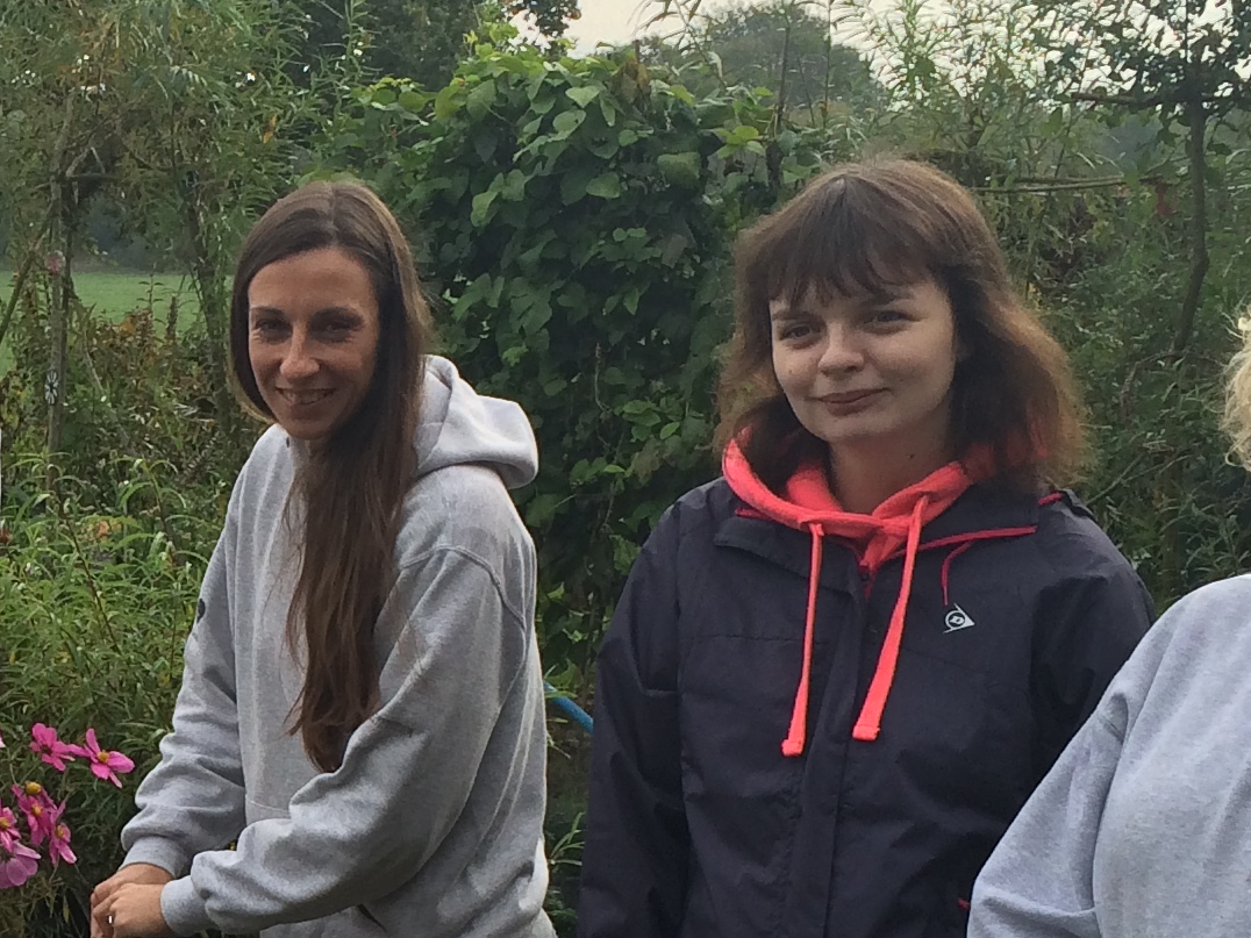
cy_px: 852
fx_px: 3180
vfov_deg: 16.6
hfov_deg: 21.3
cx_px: -57
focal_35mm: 88
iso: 32
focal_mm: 4.15
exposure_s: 1/838
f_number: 2.2
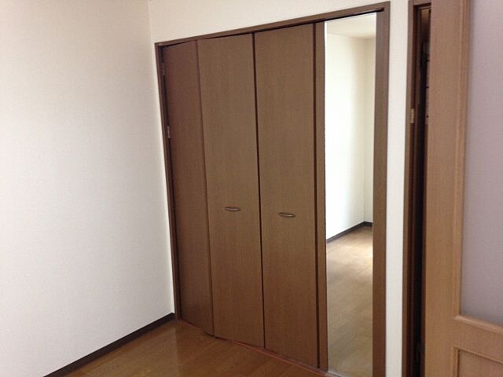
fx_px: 480
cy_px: 188
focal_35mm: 33
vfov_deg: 42.9
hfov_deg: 55.4
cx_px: 252
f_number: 2.4
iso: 125
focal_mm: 4.12
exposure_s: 1/20
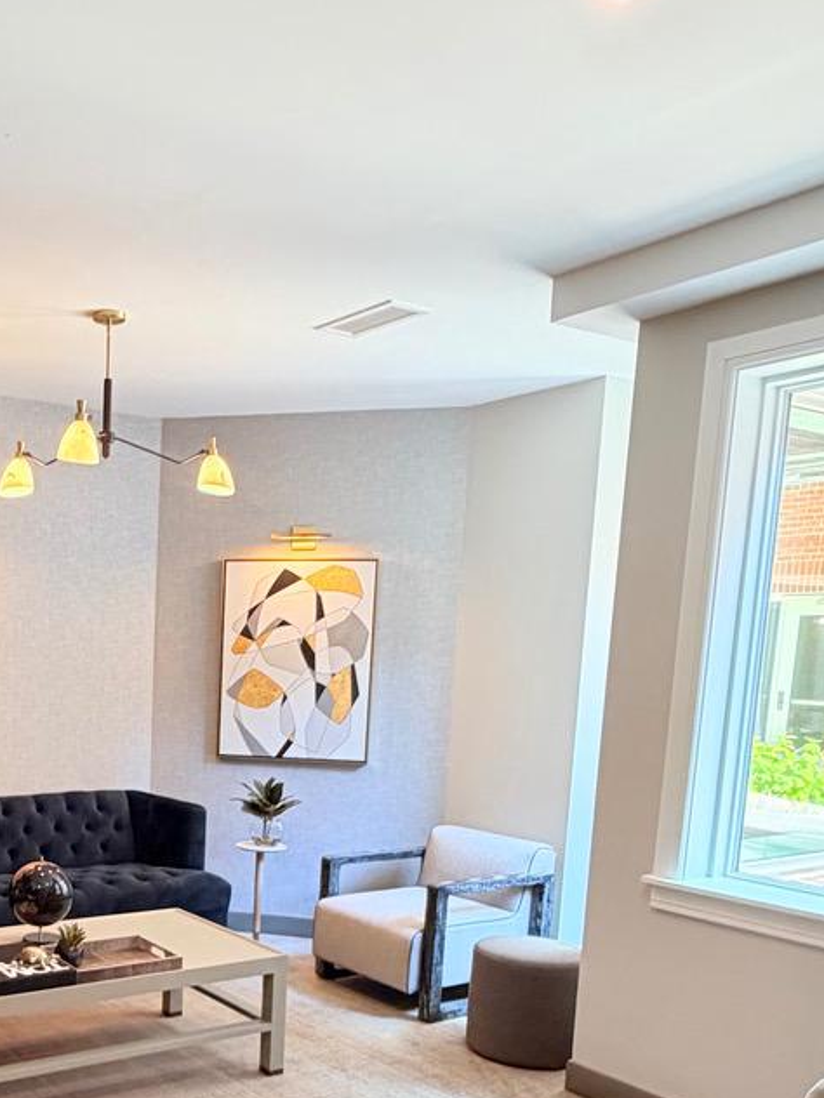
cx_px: 104
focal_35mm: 34
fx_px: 1079
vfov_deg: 51.8
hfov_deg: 39.2
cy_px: 815
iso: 200
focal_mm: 2.22
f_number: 2.2
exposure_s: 1/60
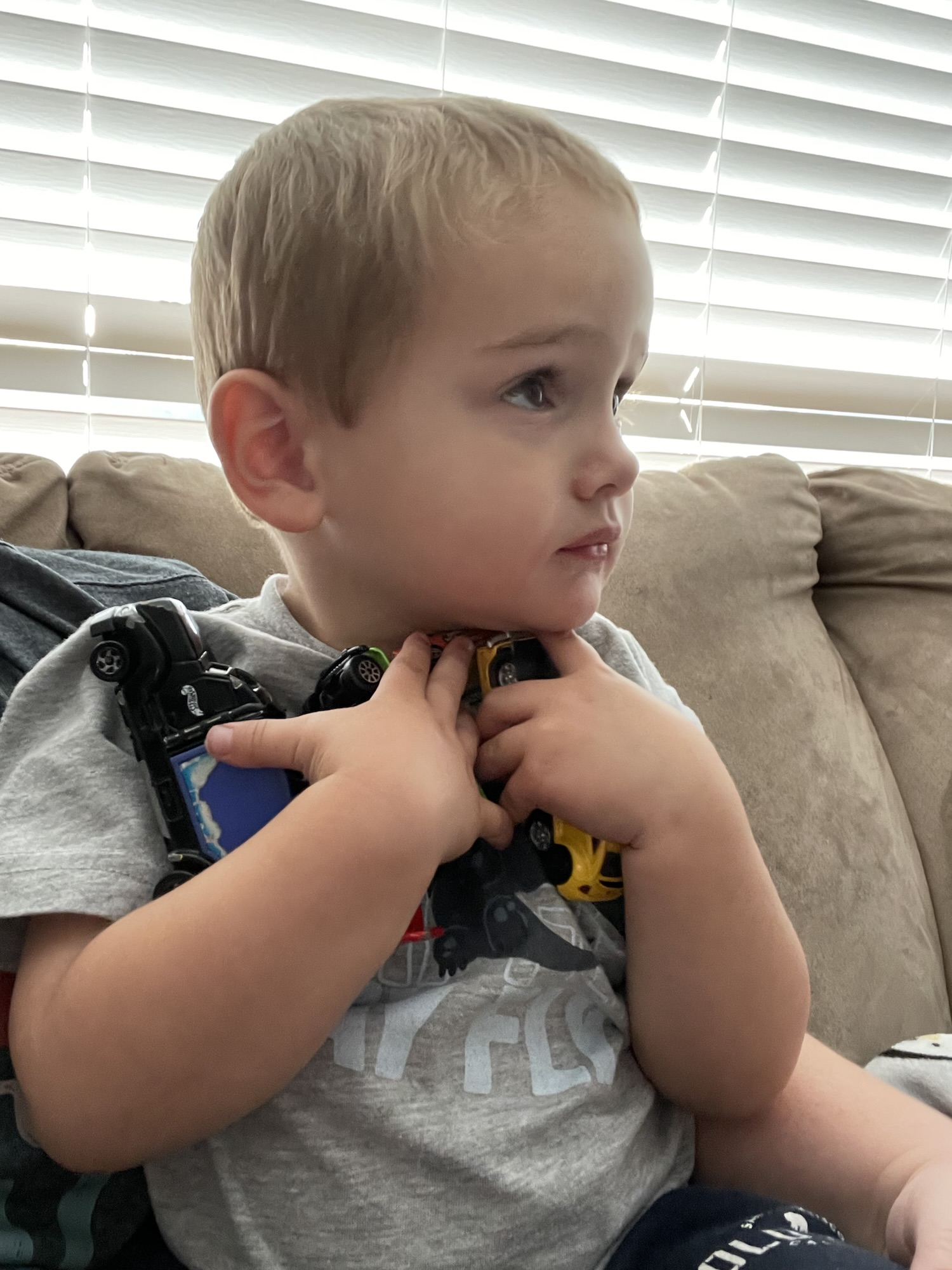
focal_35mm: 30
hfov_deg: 46.8
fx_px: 1100
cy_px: 635
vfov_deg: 60.0
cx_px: 476
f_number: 2.2
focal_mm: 2.71
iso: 500
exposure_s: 1/30
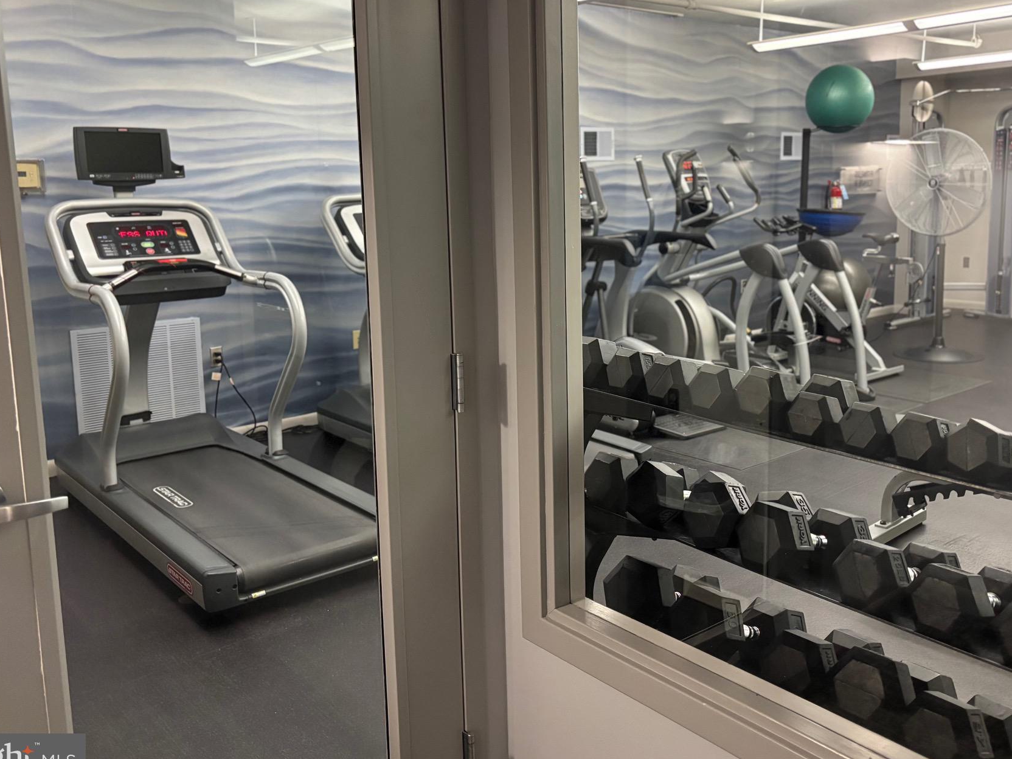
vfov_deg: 44.0
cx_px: 556
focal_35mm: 32
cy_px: 316
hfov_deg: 56.7
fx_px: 936
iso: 500
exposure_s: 1/60
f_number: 1.6
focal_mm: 5.96
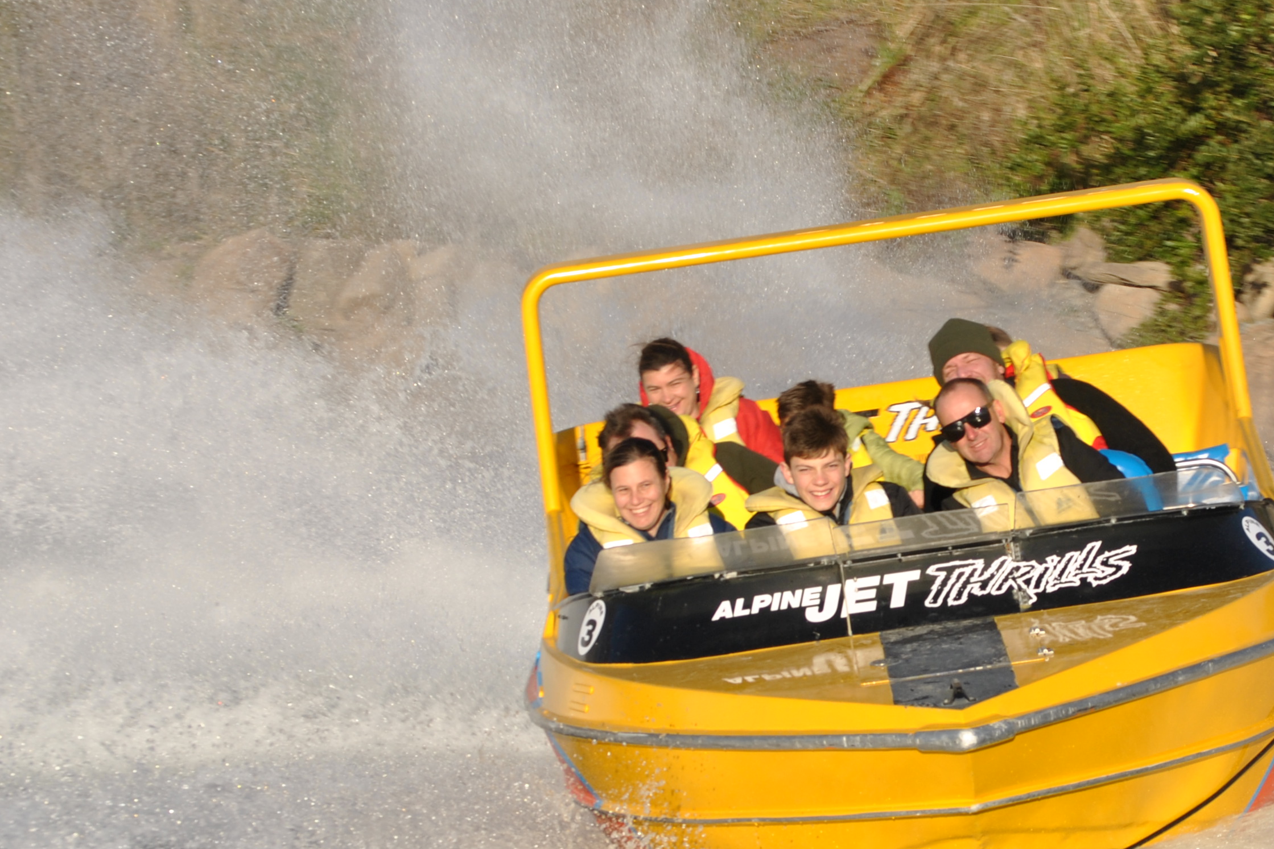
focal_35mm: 143
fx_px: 5056
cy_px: 465
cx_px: 1011
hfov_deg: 14.3
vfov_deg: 9.6
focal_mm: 55
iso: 100
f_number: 8
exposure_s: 1/250
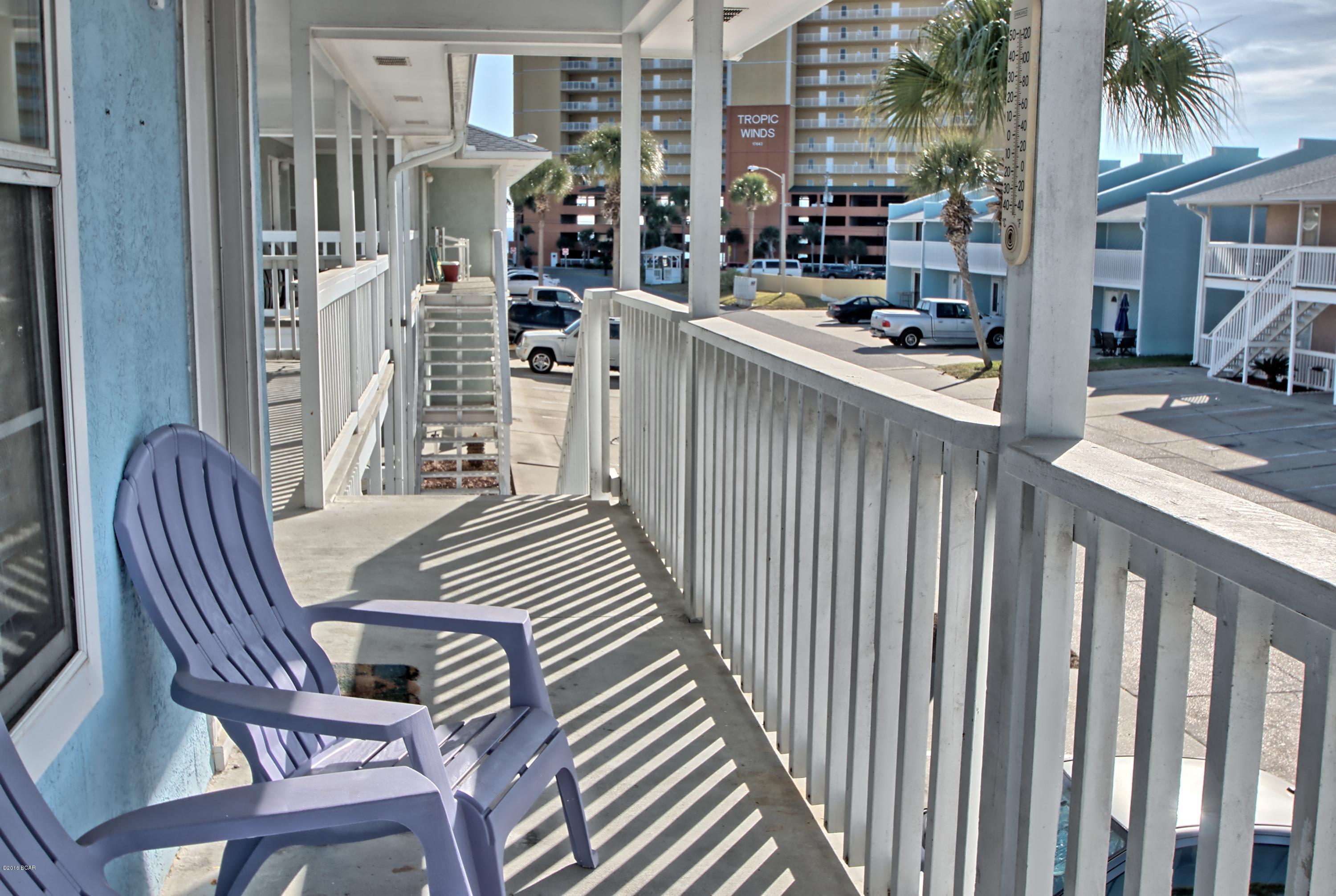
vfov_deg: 37.0
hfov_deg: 53.0
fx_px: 1338
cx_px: 668
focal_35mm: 36
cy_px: 448
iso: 200
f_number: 9.5
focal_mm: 24
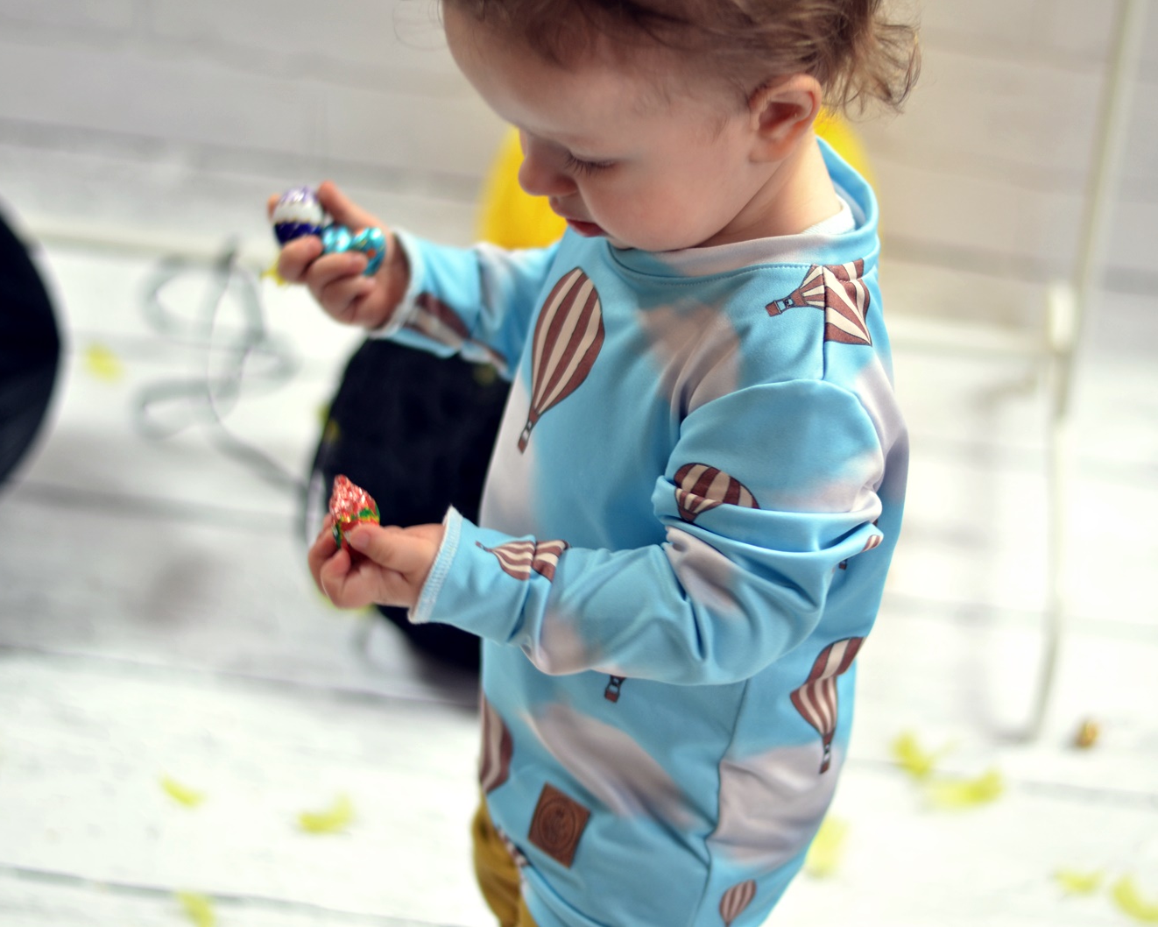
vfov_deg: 18.1
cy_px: 464
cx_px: 688
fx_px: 2914
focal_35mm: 85
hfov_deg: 22.4
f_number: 1.8
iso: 250
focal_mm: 50
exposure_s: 1/100
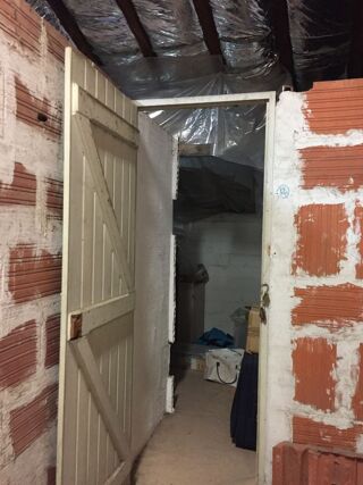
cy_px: 242
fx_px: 406
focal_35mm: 29
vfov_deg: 61.7
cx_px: 182
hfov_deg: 48.2
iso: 250
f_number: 2.2
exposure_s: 1/17
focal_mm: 4.15
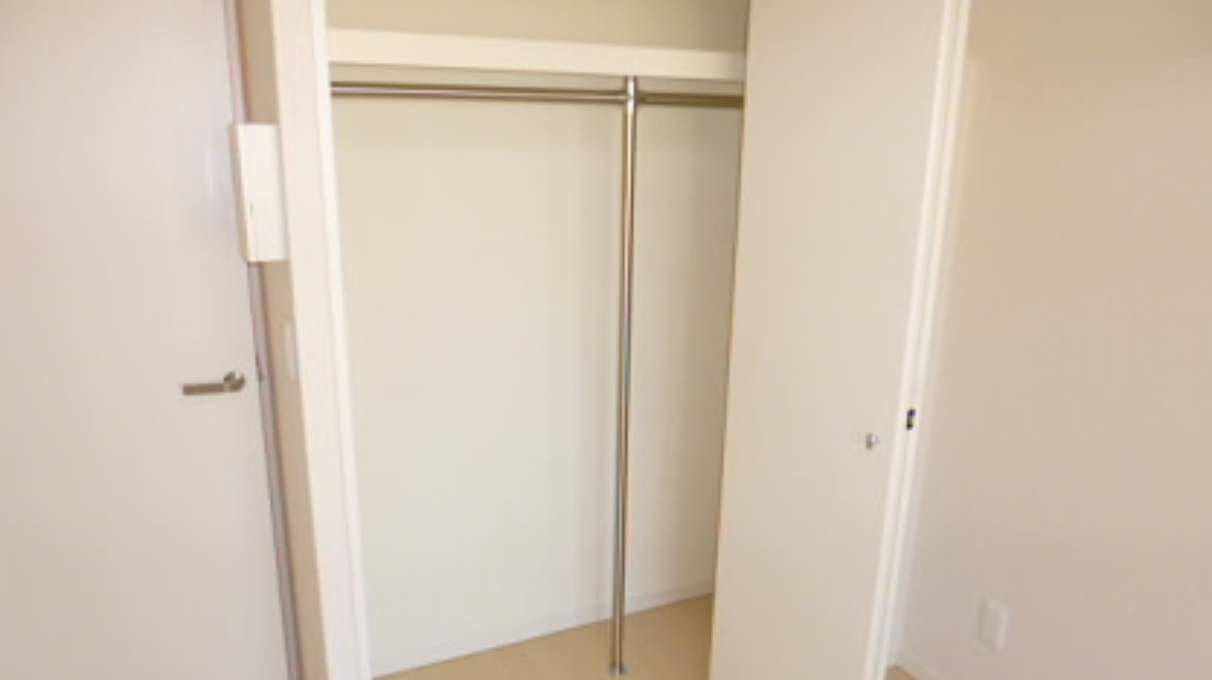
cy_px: 388
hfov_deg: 69.9
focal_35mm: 27
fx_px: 867
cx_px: 616
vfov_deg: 42.7
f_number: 2.5
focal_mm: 4.3
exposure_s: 1/60
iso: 100
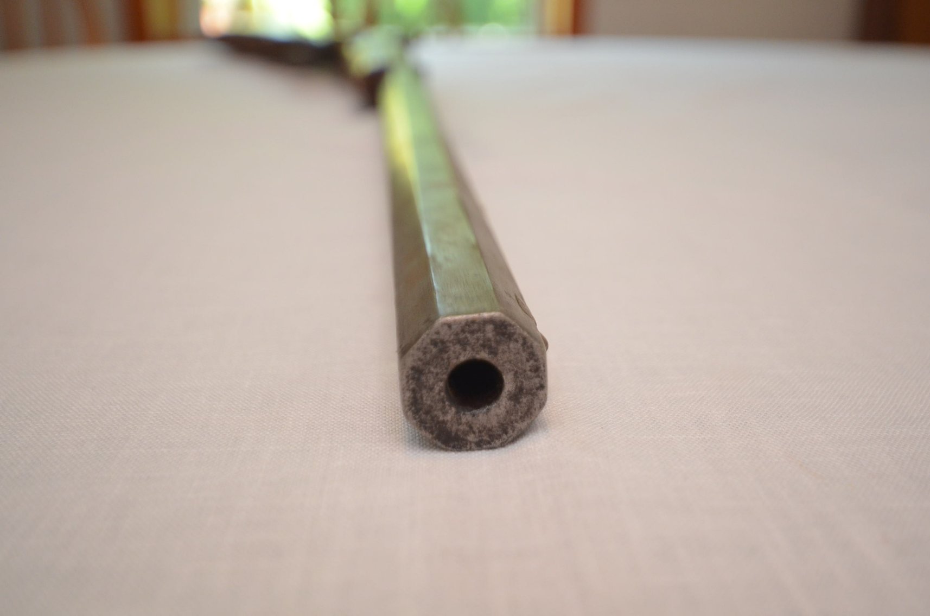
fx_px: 928
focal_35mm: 36
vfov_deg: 36.7
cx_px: 465
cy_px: 308
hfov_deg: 53.2
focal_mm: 24
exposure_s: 1/60
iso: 1000
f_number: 4.5
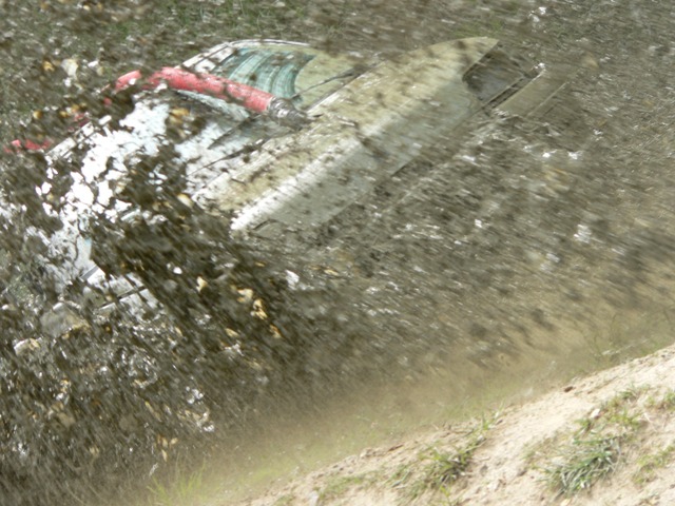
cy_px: 253
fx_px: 3412
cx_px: 338
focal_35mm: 175
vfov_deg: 8.5
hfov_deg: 11.3
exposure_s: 1/125
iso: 80
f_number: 4
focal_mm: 29.1
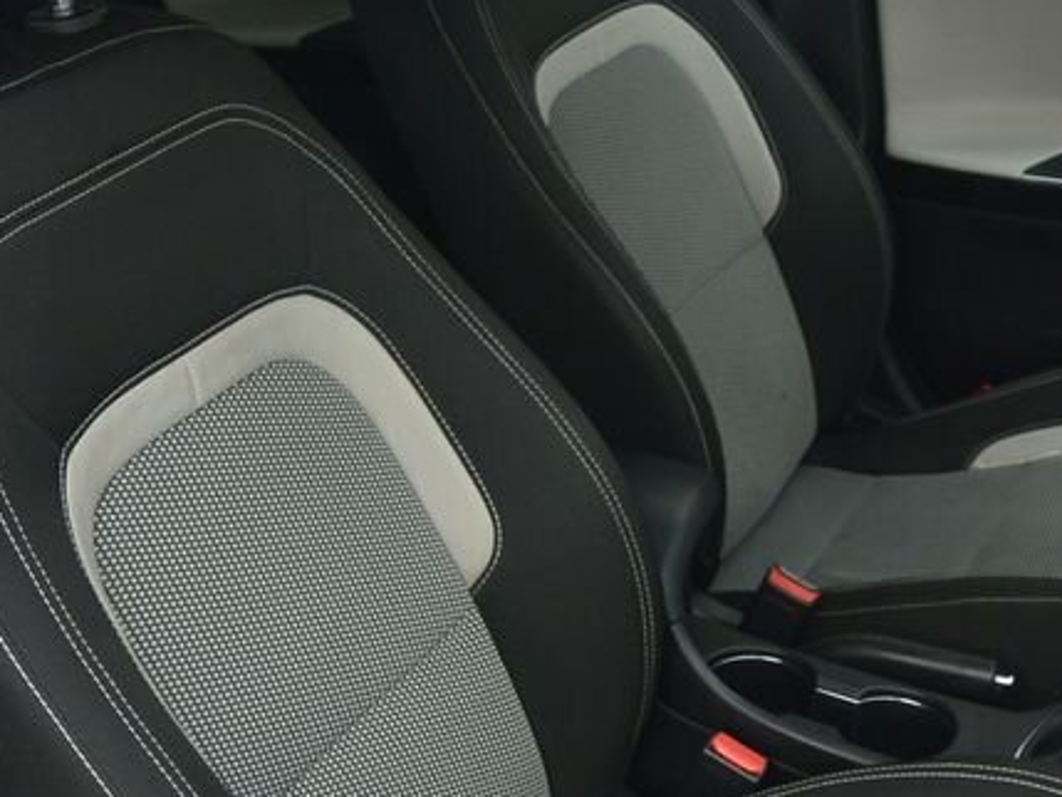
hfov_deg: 31.2
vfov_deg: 22.9
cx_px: 584
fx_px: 1903
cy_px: 759
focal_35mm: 62
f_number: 3.5
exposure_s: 1/160
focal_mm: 10
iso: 160
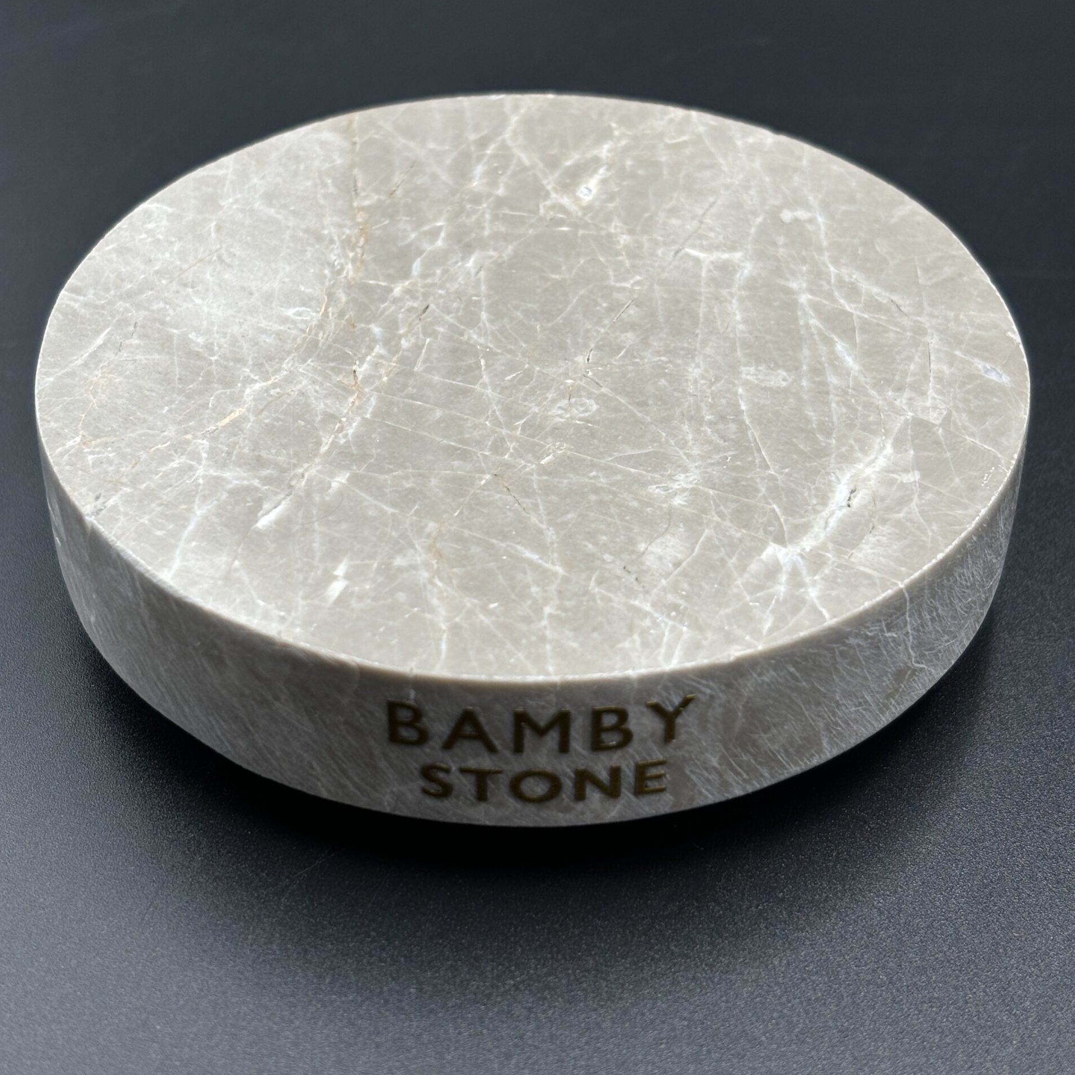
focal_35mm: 62
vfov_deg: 27.6
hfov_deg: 27.7
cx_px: 533
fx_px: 2178
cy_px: 404
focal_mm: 5.96
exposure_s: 1/115
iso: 25
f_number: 1.6
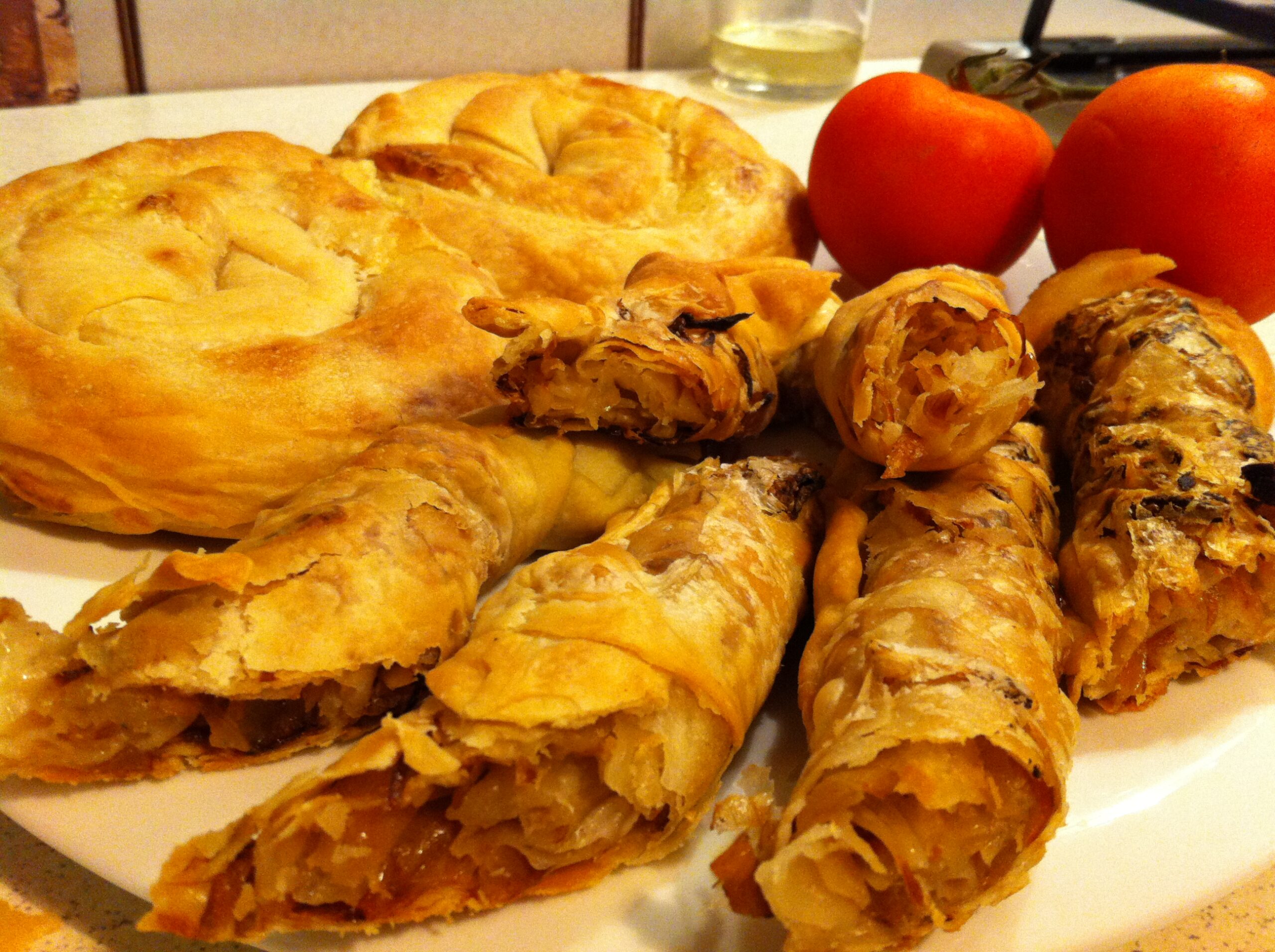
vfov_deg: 40.6
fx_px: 1287
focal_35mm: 35
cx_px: 638
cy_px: 476
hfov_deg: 52.7
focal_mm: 3.85
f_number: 2.8
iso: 200
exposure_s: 1/15
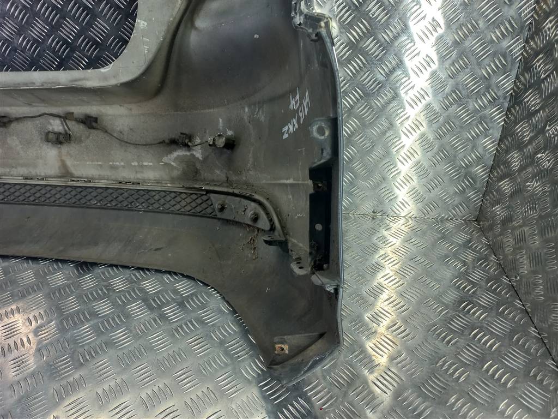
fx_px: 403
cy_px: 210
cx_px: 279
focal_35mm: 25
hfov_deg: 69.4
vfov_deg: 54.9
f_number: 1.8
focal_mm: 4.6
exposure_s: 1/50
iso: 50
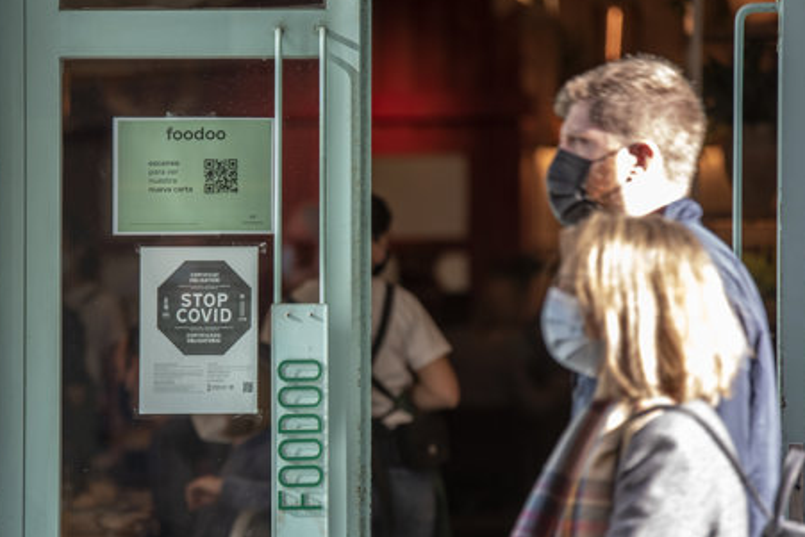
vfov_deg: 4.6
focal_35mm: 298
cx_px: 318
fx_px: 6665
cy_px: 354
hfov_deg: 6.9
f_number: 4
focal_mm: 210
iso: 400
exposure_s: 1/200
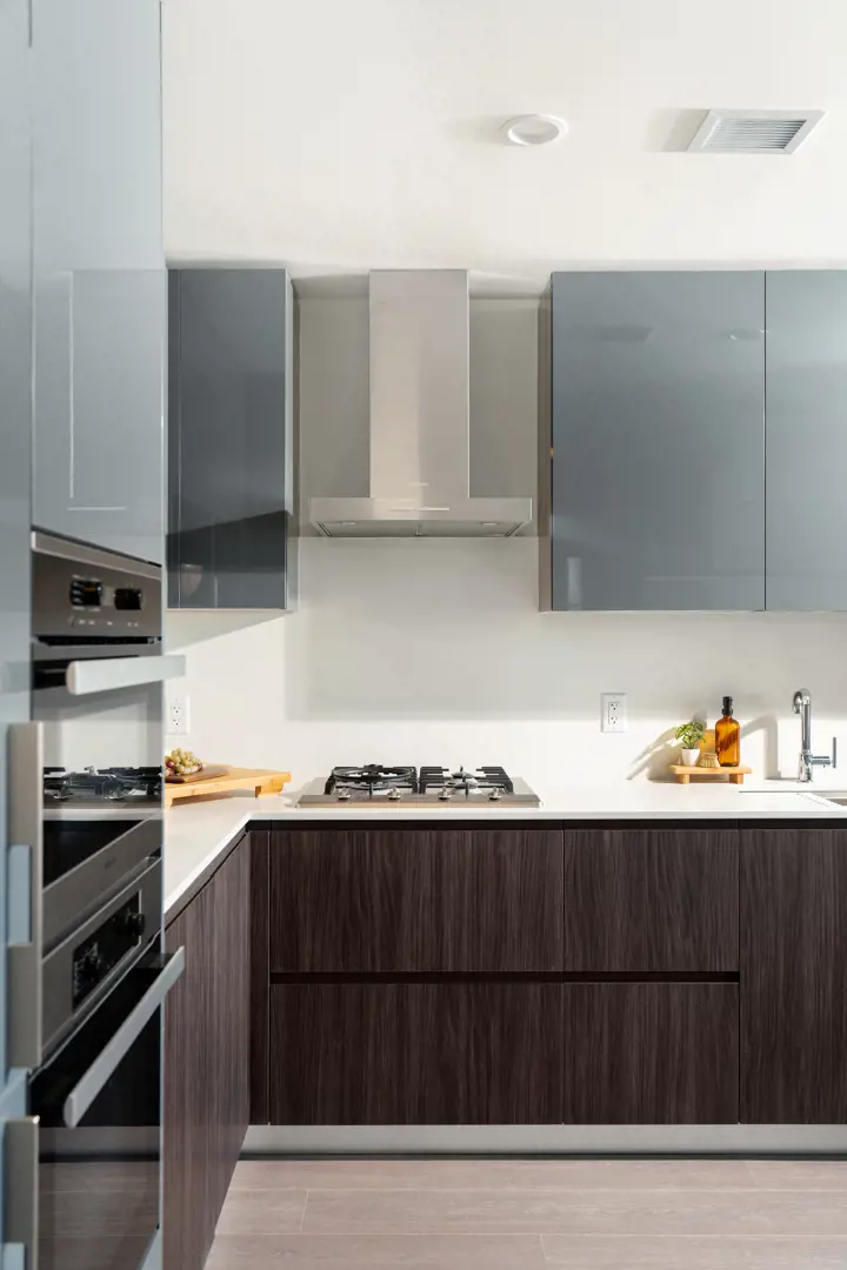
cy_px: 635
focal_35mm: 29
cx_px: 424
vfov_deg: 63.7
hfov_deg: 45.0
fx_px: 1023
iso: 250
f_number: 4
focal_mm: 29
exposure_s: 1/50
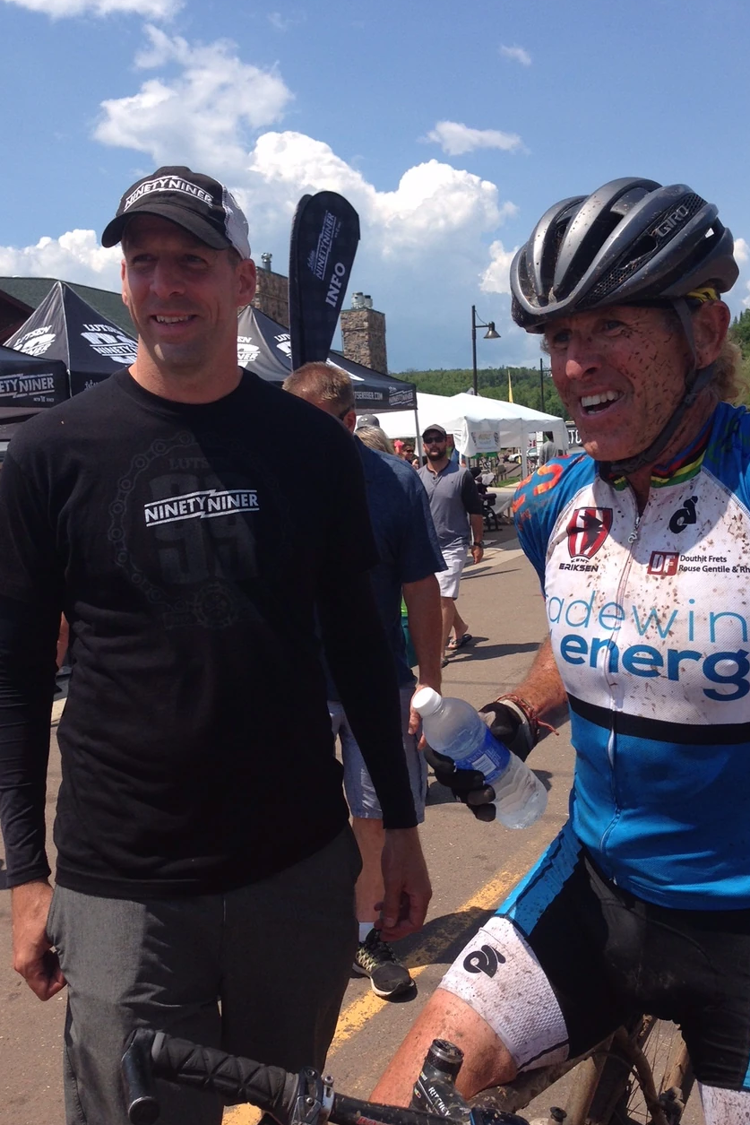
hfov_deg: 37.9
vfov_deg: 54.4
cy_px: 560
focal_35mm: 35
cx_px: 394
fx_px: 1093
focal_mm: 4.12
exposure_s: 1/1748
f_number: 2.4
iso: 50
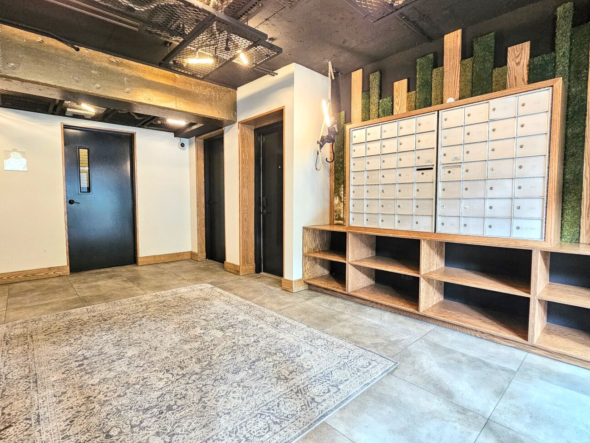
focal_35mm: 16
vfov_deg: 78.1
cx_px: 284
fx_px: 273
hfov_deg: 94.5
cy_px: 217
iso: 320
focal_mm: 2.2
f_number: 2.2
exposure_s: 1/40
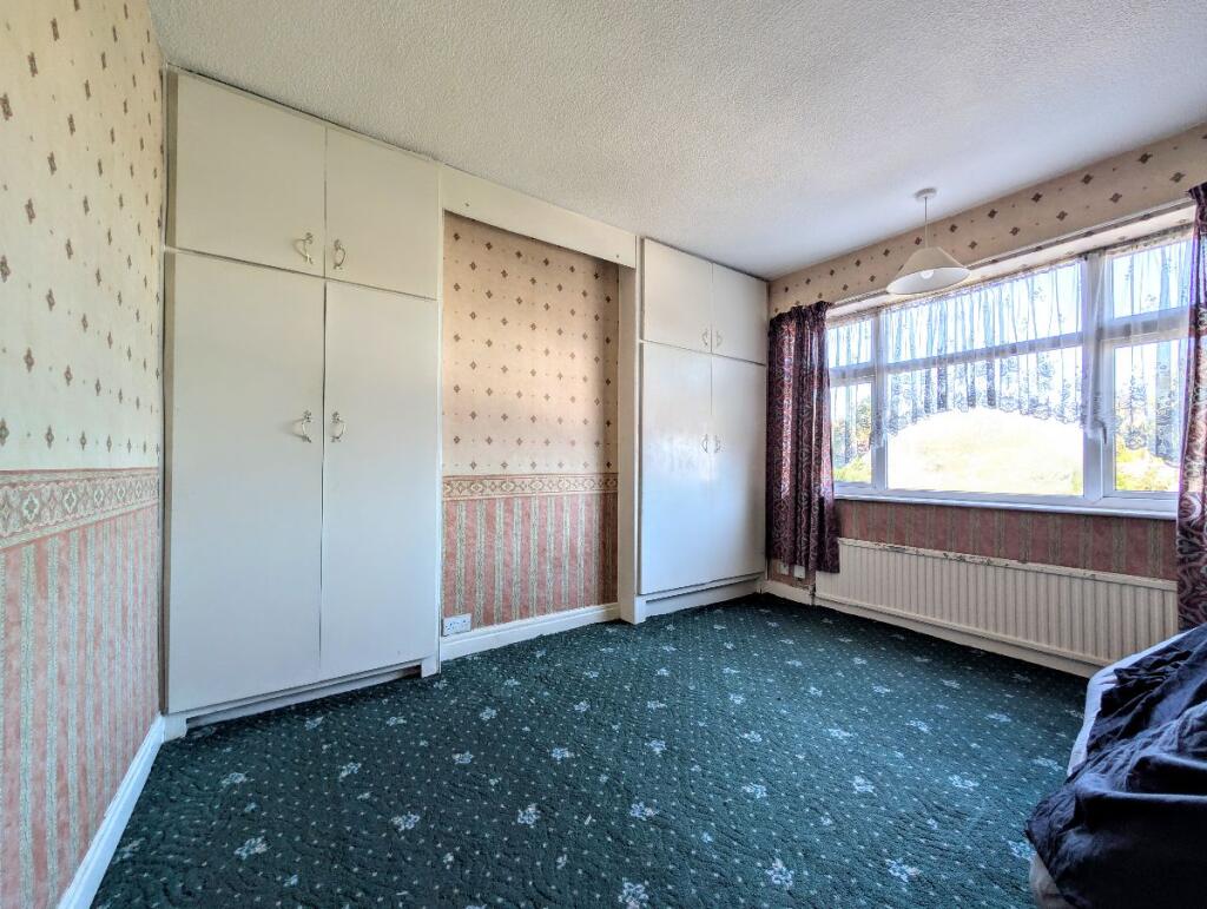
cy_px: 454
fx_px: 419
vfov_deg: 94.6
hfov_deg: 110.5
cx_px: 604
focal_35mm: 12
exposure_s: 1/194
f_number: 1.7
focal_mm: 2.02
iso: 62
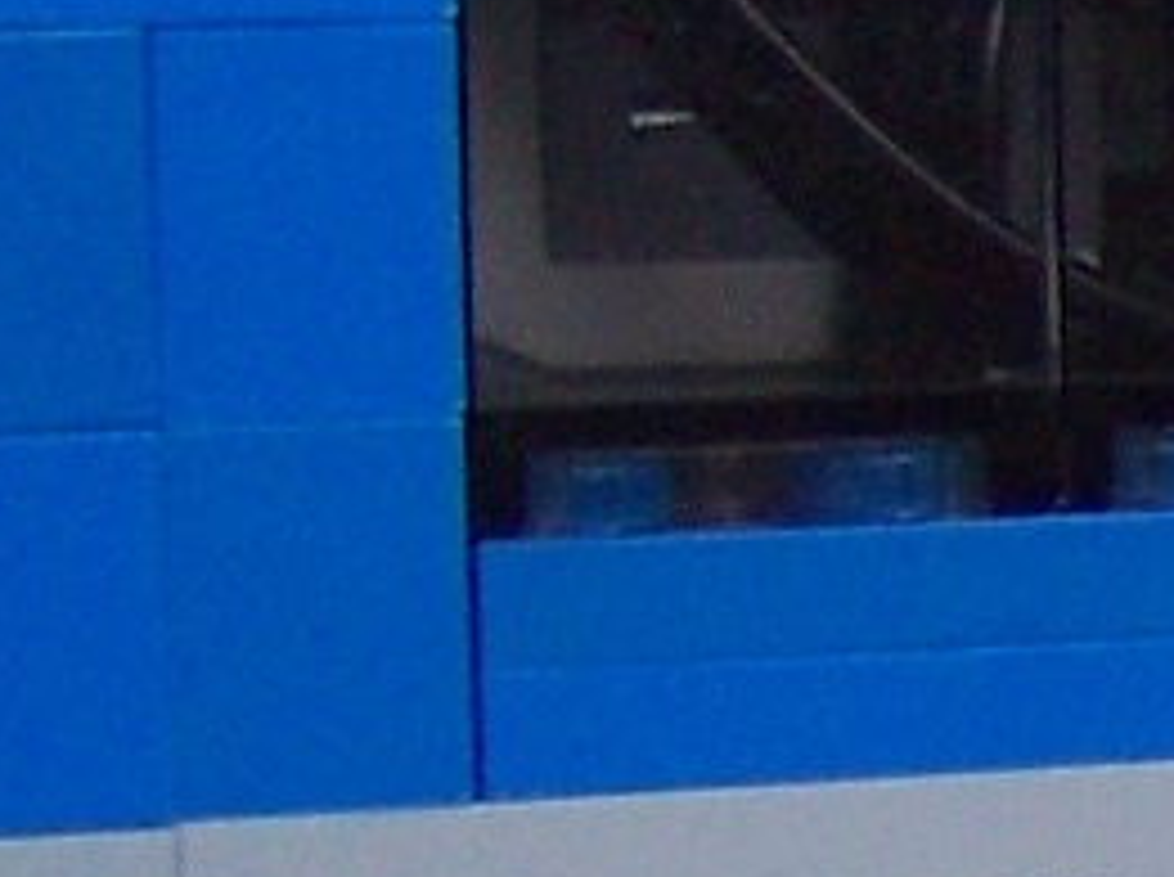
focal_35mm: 283
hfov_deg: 6.5
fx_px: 9585
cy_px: 1259
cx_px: 3410
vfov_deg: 5.2
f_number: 2.8
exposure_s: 1/30
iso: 100
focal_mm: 5.85
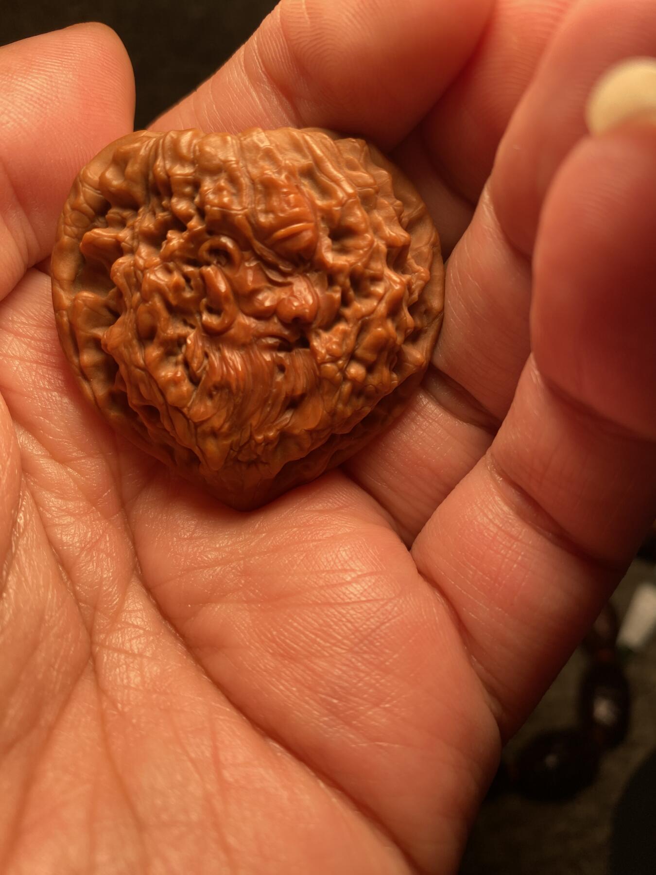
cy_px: 438
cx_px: 328
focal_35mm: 25
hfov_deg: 54.9
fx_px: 632
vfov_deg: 69.4
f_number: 1.8
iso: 32
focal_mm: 4.25
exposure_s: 1/308
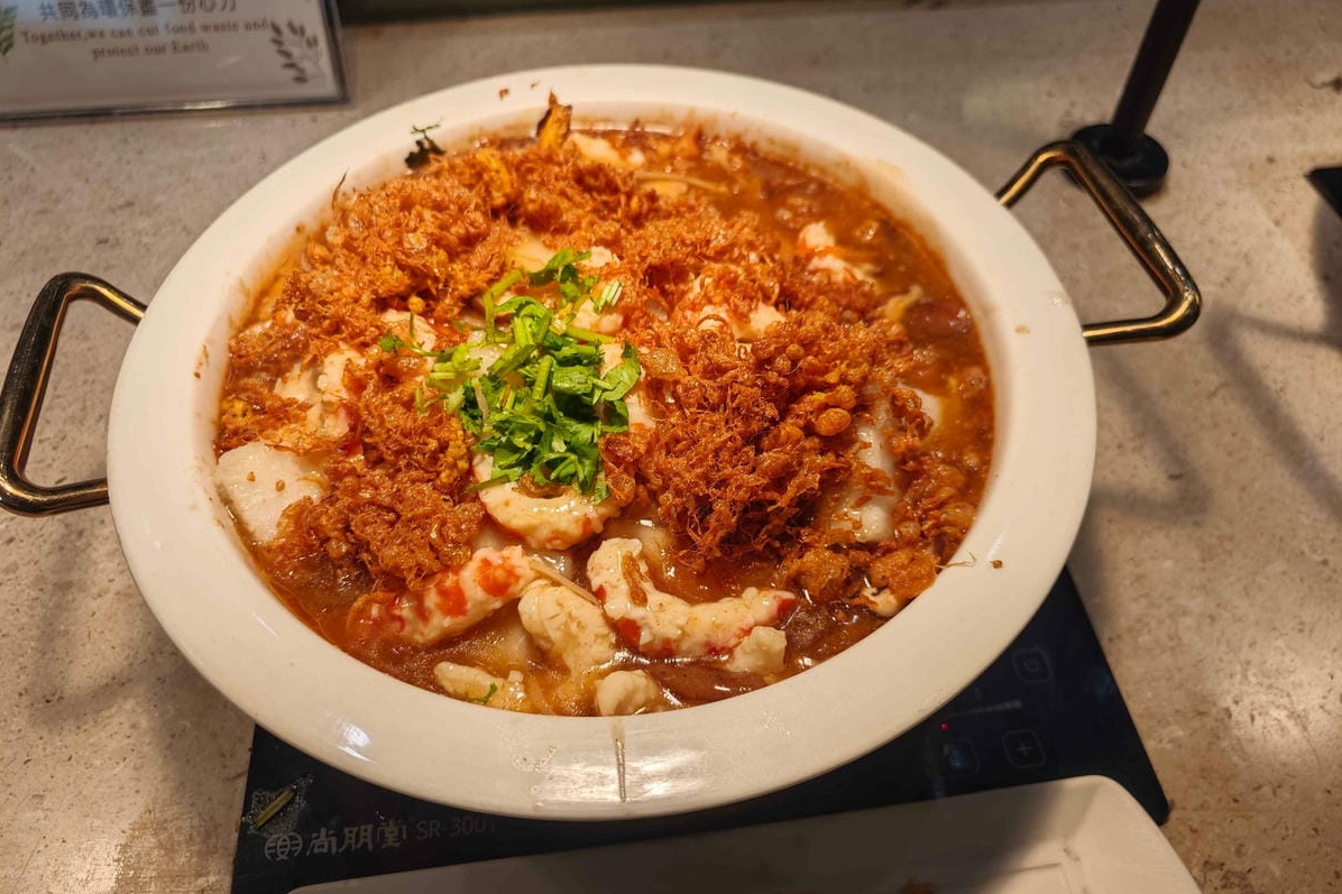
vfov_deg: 53.1
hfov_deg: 73.8
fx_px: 894
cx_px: 670
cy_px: 418
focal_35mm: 24
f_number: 2
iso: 80
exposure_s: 1/121
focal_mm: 8.72
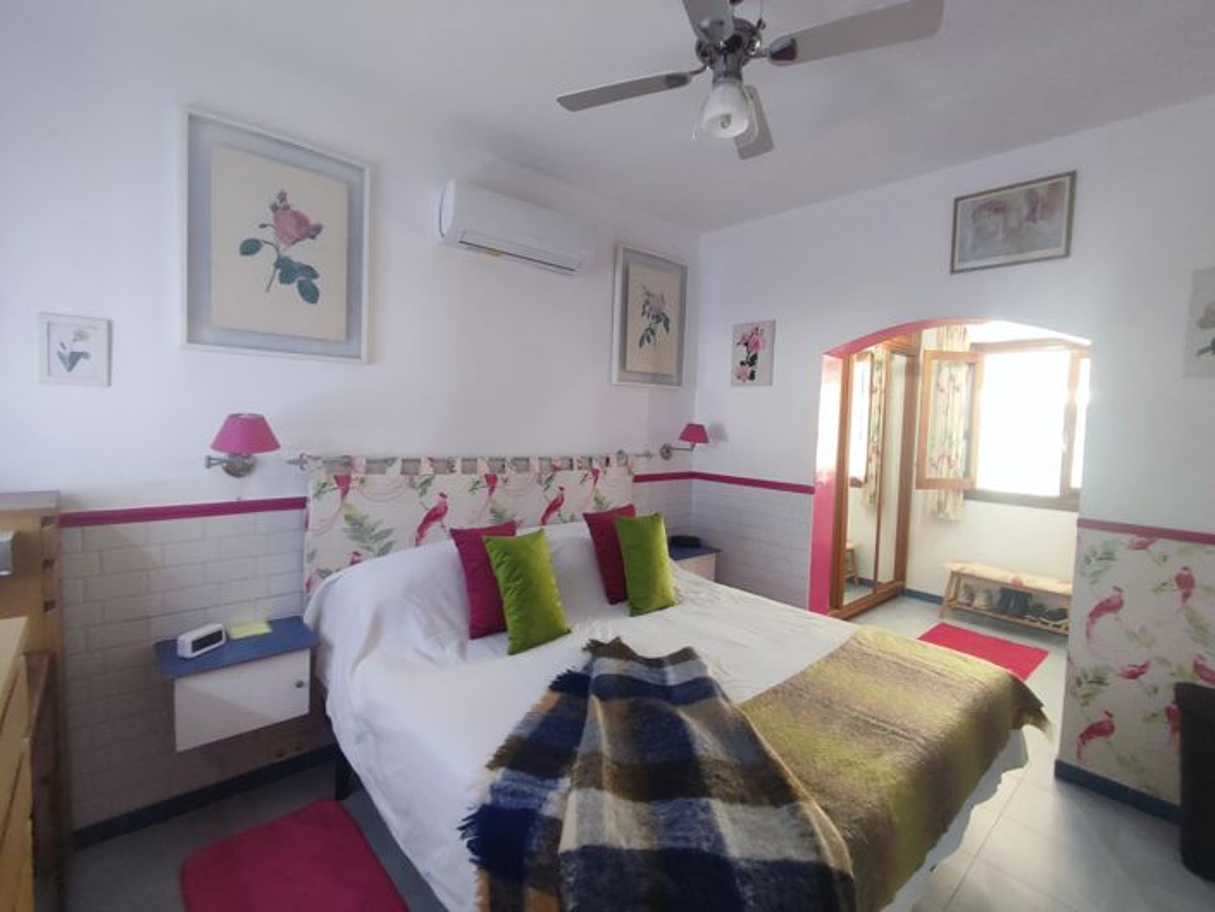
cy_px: 456
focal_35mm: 16
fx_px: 562
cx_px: 608
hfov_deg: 94.5
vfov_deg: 78.1
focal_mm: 1.65
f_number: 2.2
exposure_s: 1/50
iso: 387
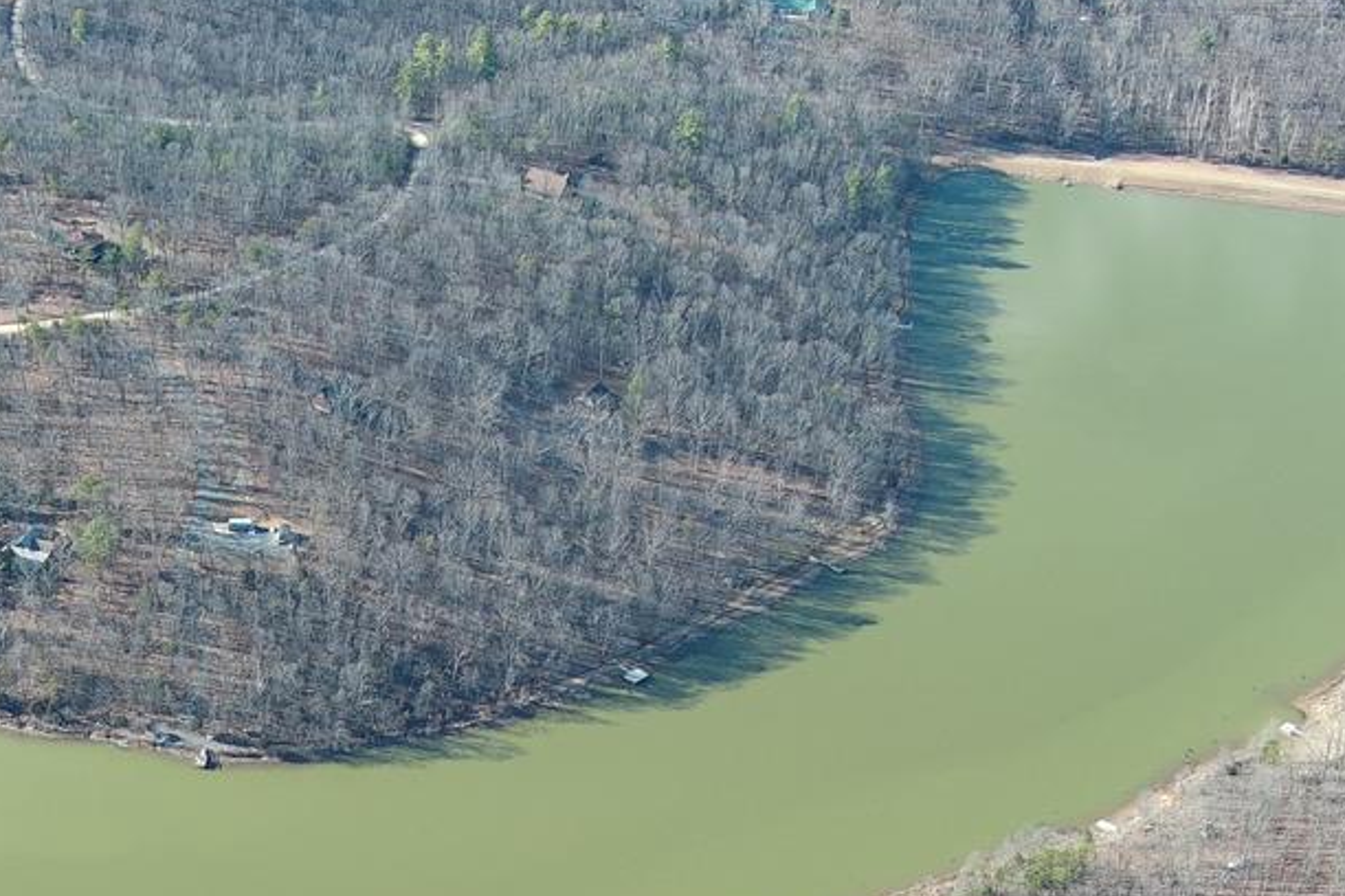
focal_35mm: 97
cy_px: 1086
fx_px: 3624
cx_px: 303
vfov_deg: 13.7
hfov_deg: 20.8
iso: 100
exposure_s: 1/304
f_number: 2.8
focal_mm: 10.57
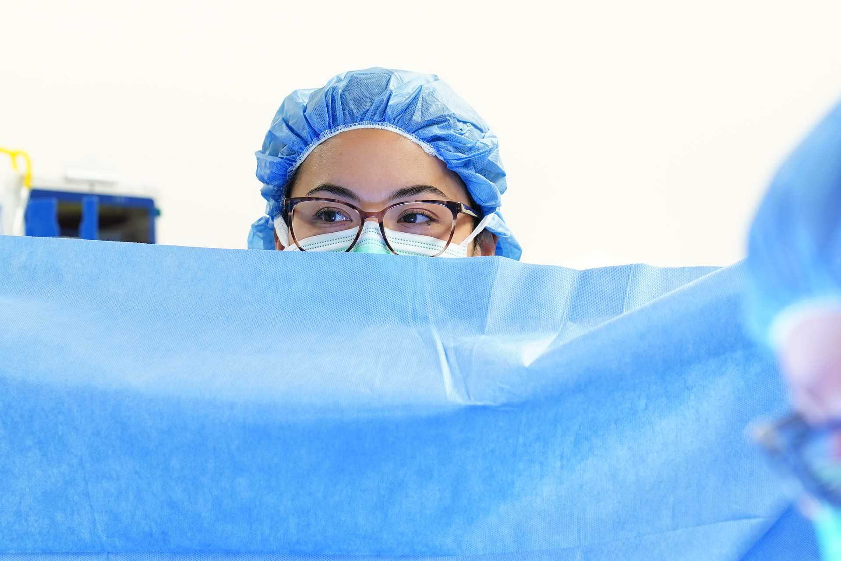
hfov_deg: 19.5
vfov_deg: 13.0
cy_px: 280
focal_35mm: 105
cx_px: 420
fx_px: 2453
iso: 1000
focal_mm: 70
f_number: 4
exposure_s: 1/125
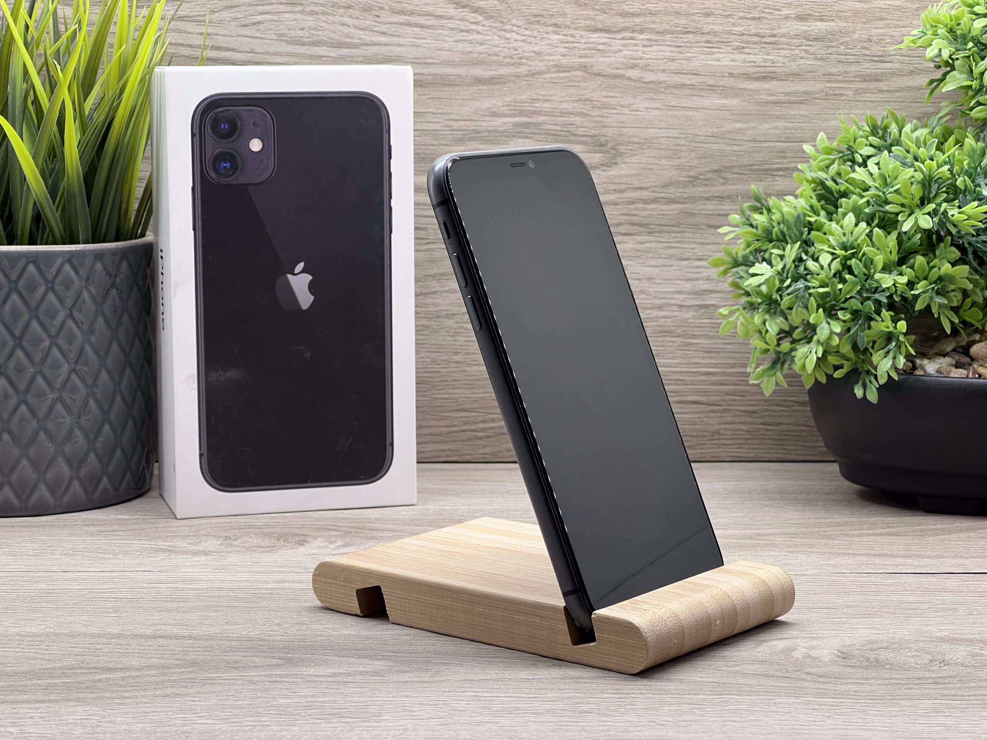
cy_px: 370
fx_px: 2195
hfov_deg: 25.3
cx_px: 494
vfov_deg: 19.1
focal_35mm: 77
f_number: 2.8
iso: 80
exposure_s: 1/100
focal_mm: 9
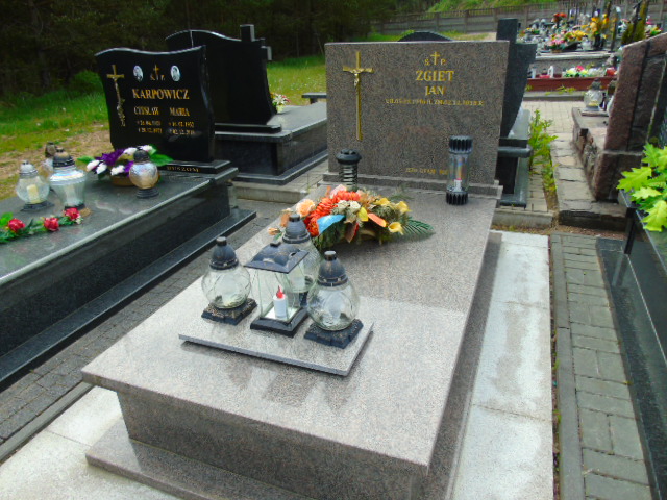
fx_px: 482
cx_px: 334
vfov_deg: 54.9
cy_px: 250
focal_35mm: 25
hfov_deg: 69.4
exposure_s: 1/500
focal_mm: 4.4
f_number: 3.4
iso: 80
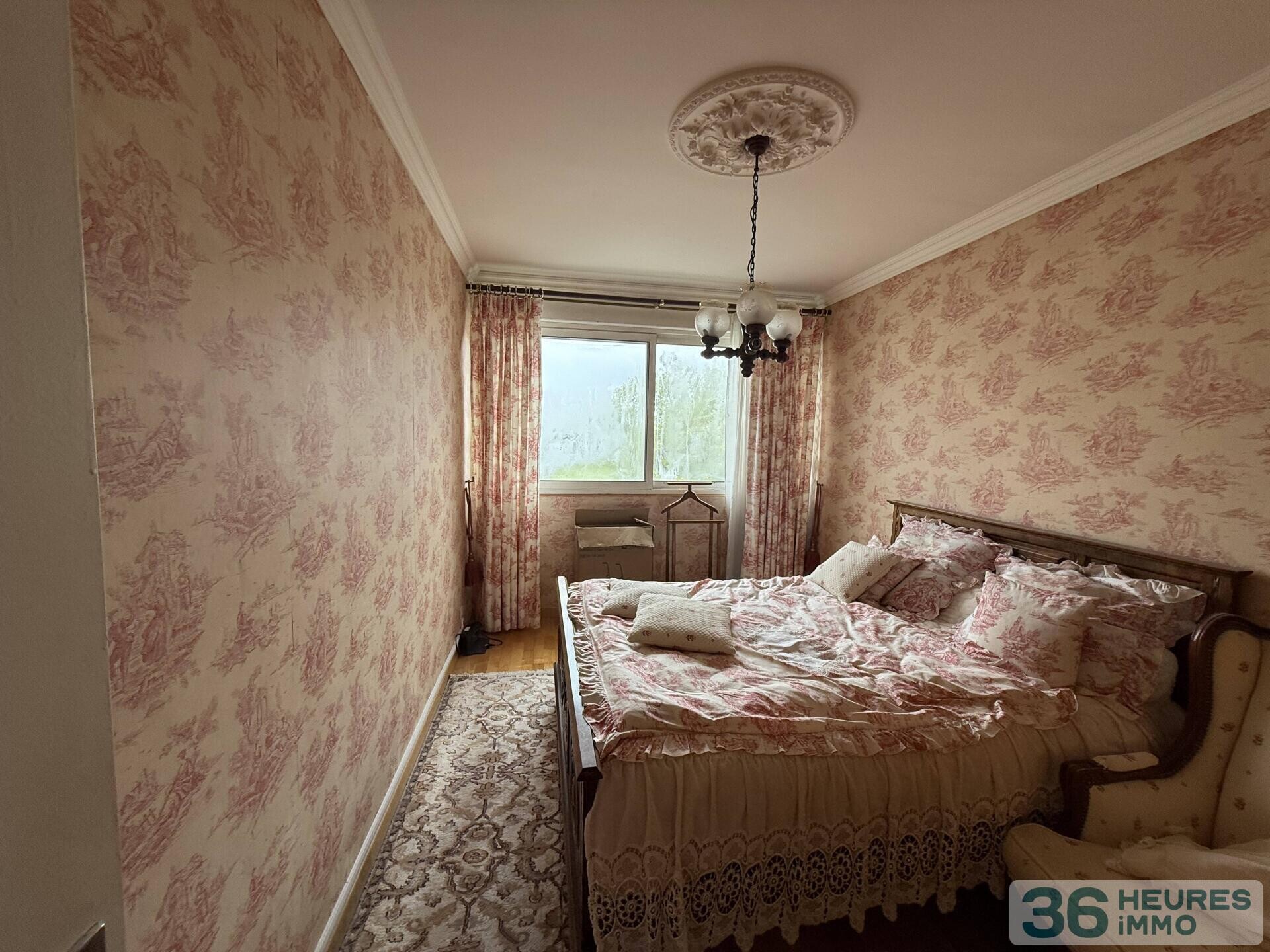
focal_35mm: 14
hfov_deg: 102.1
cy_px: 476
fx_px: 514
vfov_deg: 85.7
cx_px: 635
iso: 64
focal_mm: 2.22
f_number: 2.2
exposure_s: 1/183
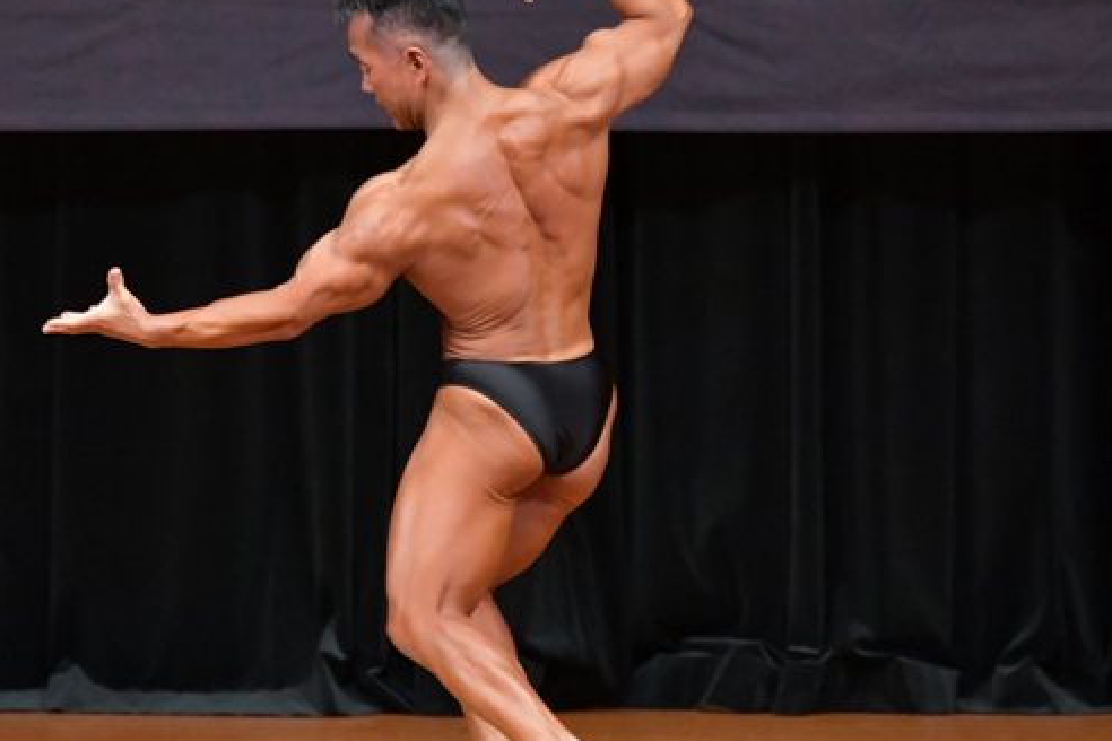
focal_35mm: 449
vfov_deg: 3.1
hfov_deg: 4.6
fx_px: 13868
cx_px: 476
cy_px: 303
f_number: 5.6
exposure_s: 1/400
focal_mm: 190
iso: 5000
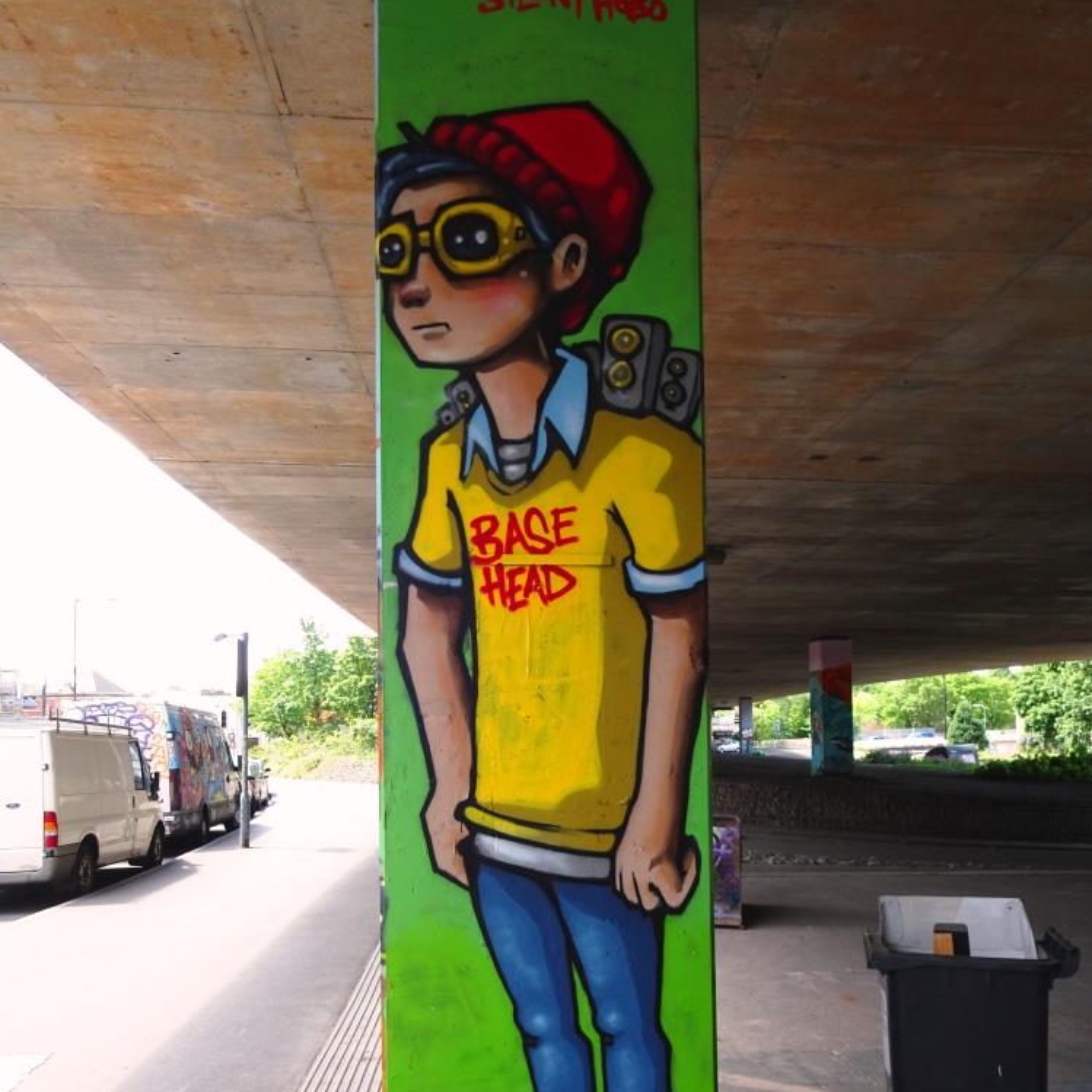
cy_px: 679
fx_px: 1035
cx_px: 548
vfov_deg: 55.0
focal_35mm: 29
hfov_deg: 55.6
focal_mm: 4.1
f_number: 3.5
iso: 80
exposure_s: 1/160
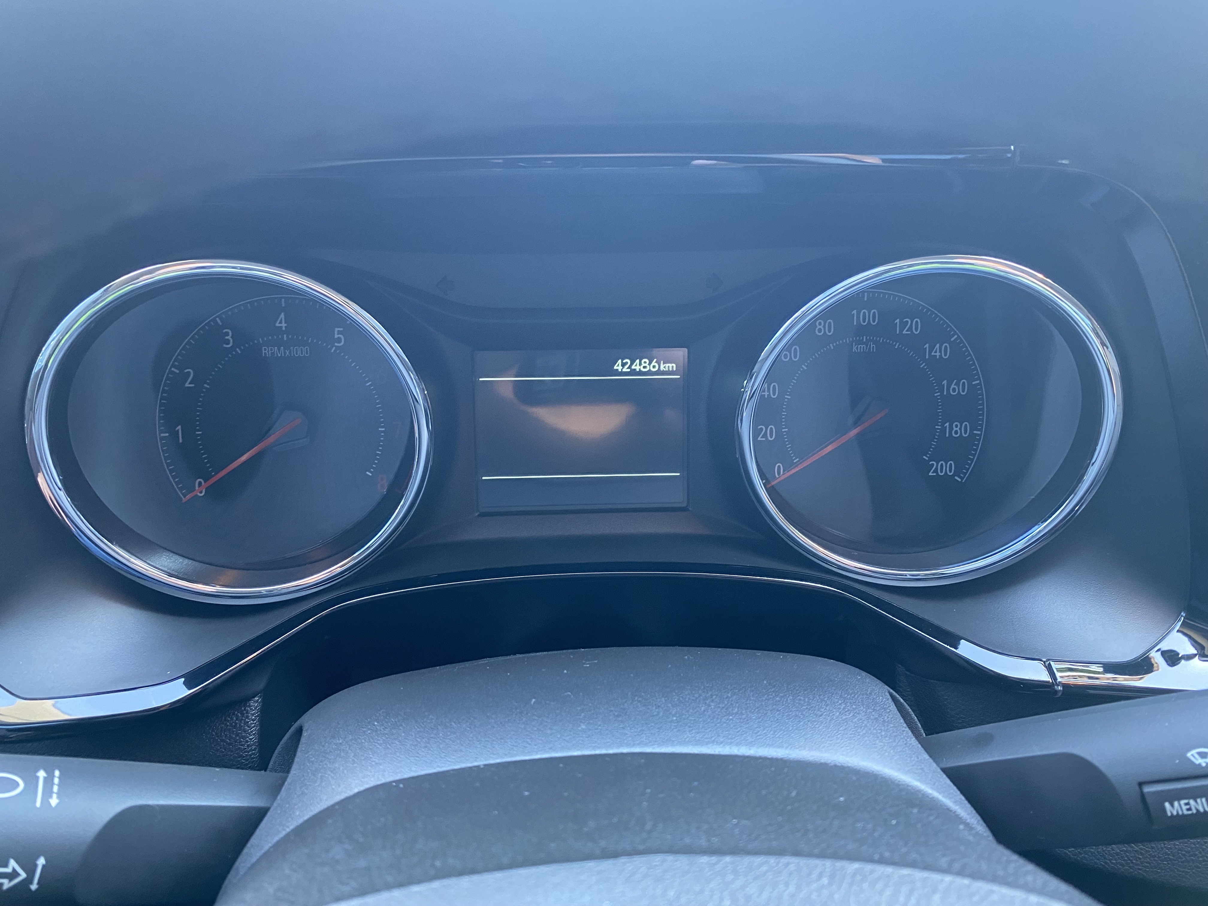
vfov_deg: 53.1
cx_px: 604
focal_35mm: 26
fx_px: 907
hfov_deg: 67.3
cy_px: 453
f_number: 1.8
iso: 250
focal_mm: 4.25
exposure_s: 1/60
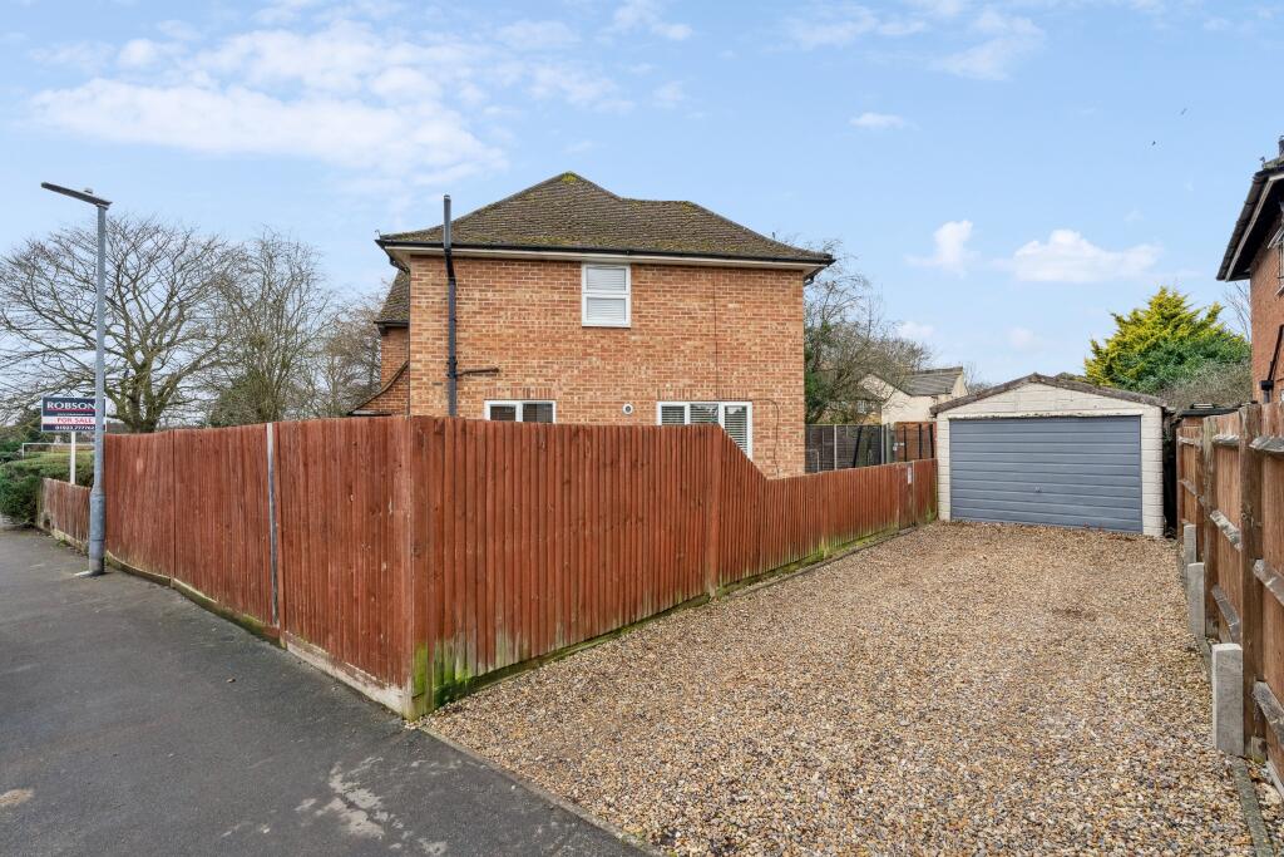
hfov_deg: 96.7
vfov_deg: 73.8
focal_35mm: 16
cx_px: 642
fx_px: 571
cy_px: 428
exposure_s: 1/125
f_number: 9
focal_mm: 16
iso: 640
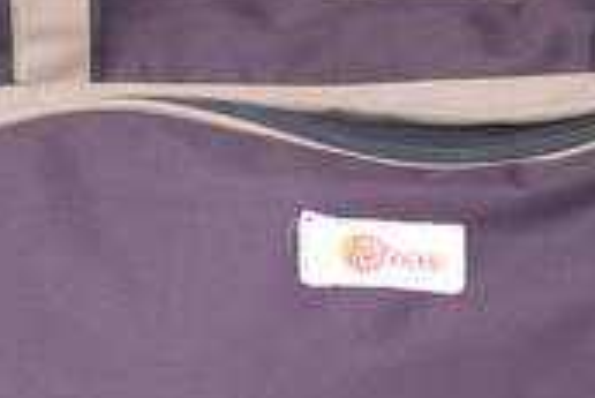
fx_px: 4466
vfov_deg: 5.1
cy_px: 171
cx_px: 301
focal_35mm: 270
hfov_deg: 7.6
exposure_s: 1/60
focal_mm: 62
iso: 400
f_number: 5.6
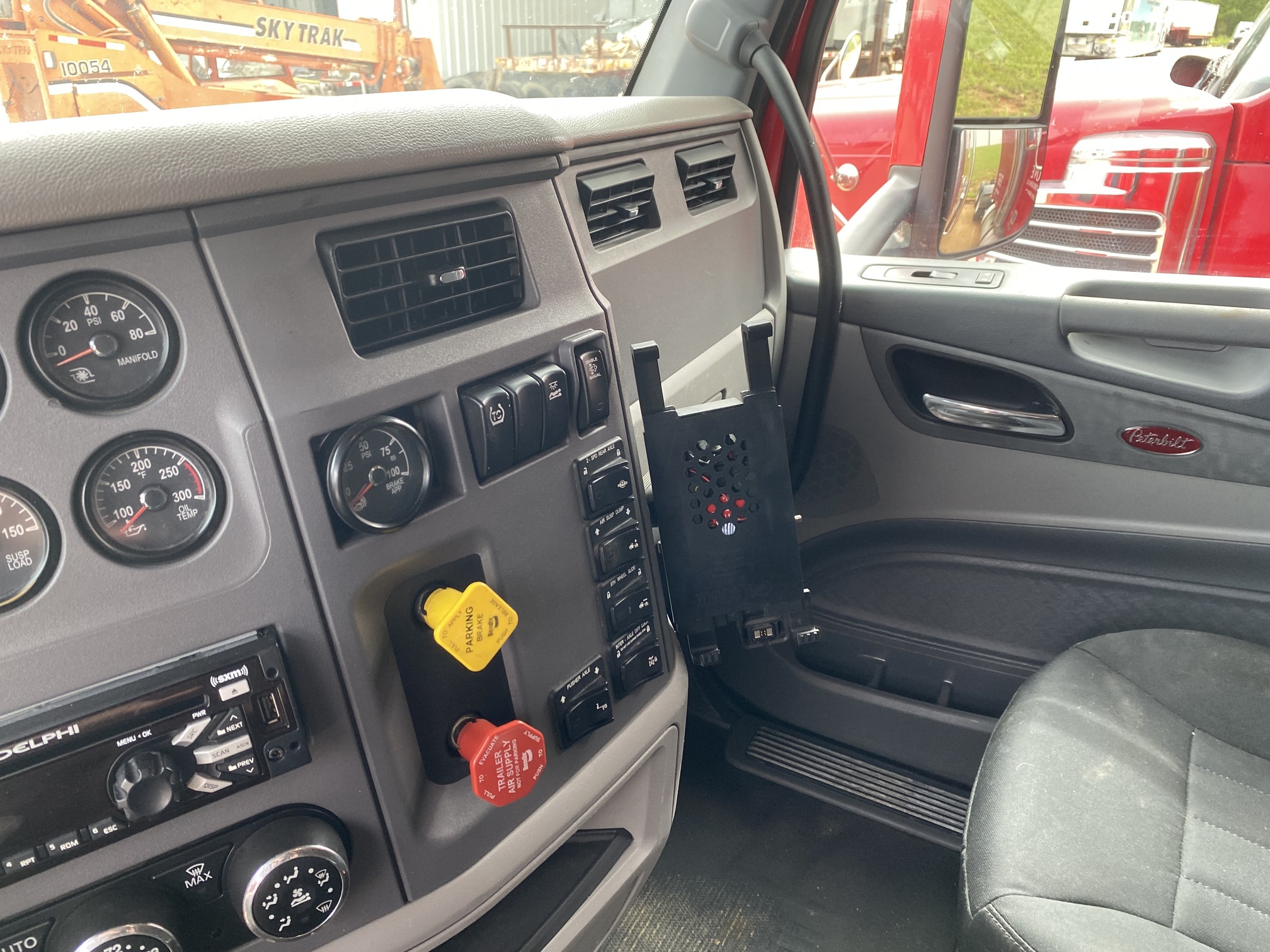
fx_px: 954
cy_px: 476
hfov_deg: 67.3
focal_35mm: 26
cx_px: 635
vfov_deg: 53.1
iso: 100
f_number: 1.8
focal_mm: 4.25
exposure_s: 1/121
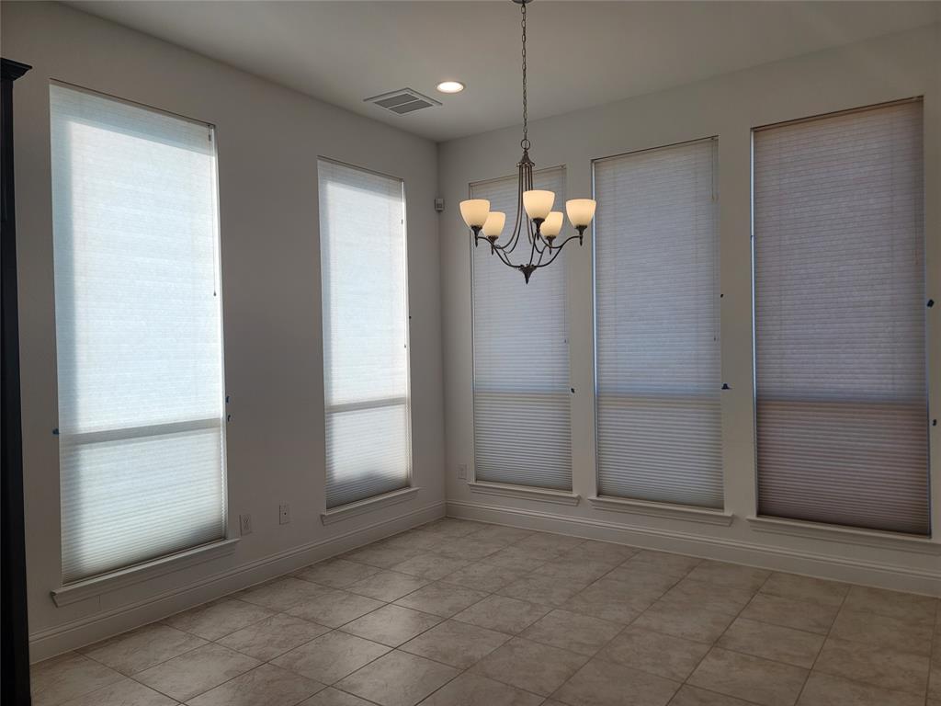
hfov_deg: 69.4
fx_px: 680
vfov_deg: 54.9
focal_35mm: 25
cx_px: 470
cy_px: 353
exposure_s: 1/182
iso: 20
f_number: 1.8
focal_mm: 7
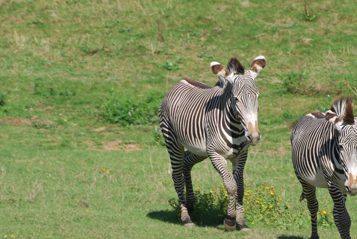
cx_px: 240
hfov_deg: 2.9
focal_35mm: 706
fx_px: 7010
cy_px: 160
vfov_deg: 2.0
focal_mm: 300
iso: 100
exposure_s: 1/200
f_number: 8
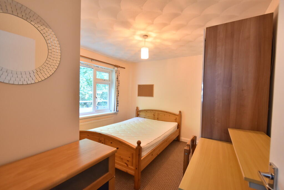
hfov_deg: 100.4
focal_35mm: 15
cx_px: 142
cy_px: 95
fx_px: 118
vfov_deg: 77.3
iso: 500
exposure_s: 1/13
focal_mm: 10
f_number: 3.5
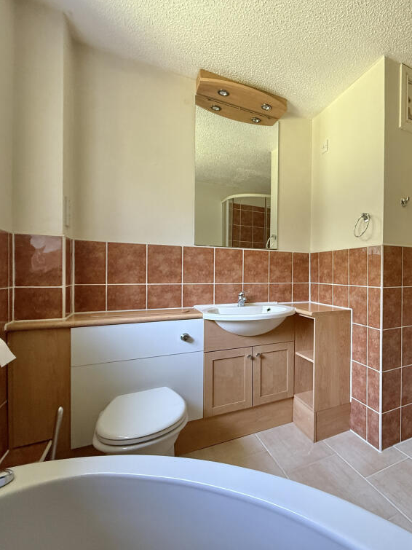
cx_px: 331
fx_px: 302
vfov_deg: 84.7
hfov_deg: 62.7
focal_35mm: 19
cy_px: 276
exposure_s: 1/75
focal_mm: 2.22
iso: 320
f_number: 2.2
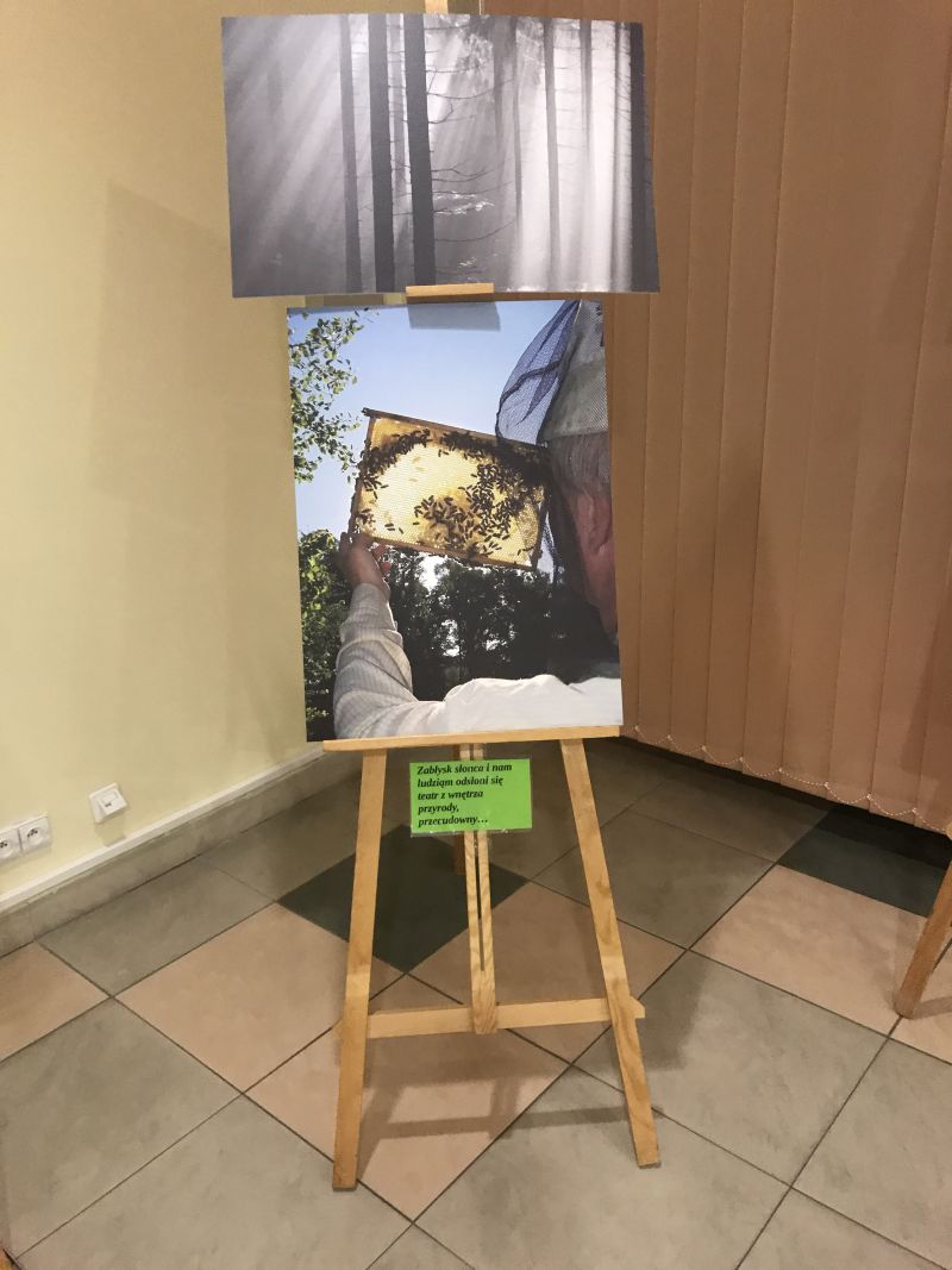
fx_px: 1027
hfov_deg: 49.7
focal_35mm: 28
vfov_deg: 63.4
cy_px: 635
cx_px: 476
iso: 100
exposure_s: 1/14
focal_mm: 3.99
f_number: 1.8
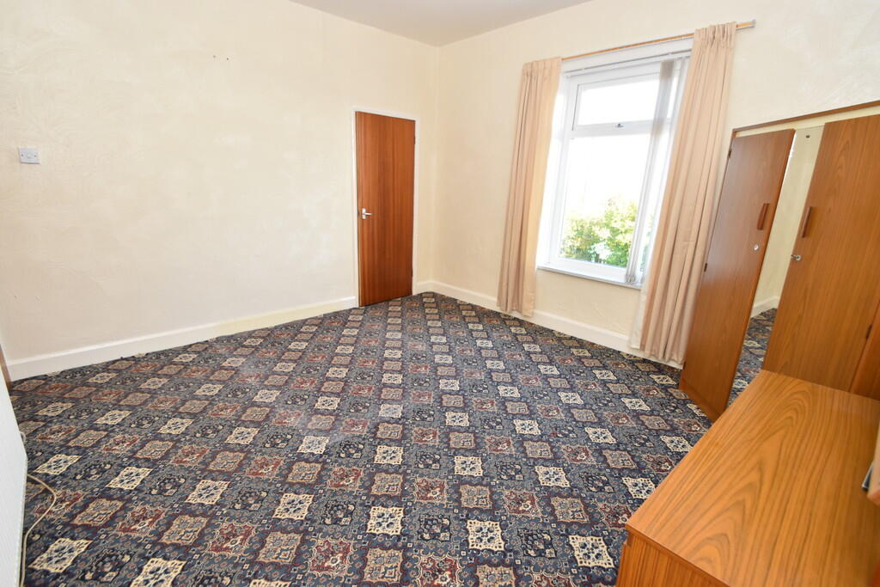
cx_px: 440
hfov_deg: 100.4
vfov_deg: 77.3
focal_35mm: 15
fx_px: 367
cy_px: 294
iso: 800
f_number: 5.6
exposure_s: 1/125
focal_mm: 10
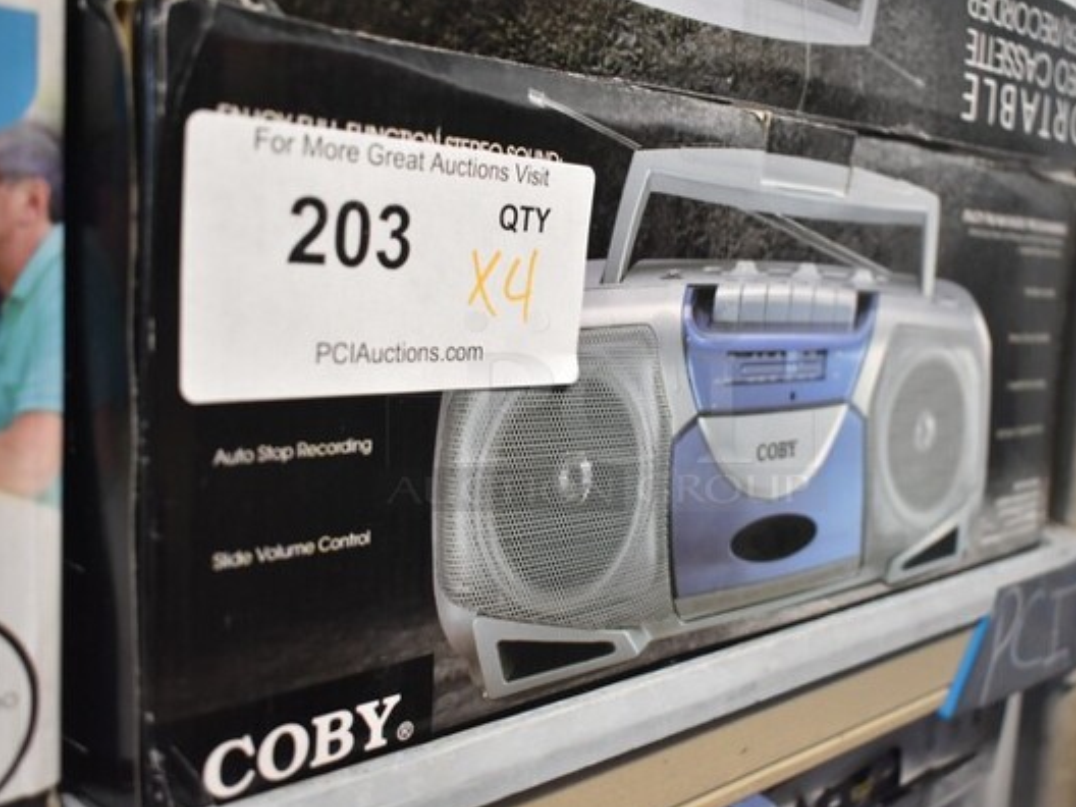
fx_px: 1243
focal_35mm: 40
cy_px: 404
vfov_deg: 36.0
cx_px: 601
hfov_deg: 46.7
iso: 1250
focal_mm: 24
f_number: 3.8
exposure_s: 1/125
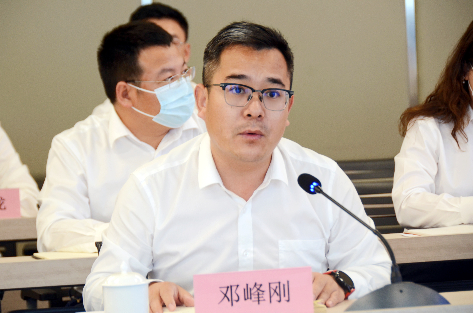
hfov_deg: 11.4
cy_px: 156
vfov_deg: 7.6
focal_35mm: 180
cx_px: 236
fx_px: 2360
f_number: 5.3
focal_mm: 120
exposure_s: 1/30
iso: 500
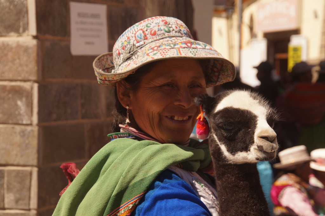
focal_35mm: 112
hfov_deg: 18.2
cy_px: 108
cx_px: 162
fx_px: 1015
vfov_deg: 12.2
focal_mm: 75
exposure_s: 1/250
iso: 100
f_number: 8
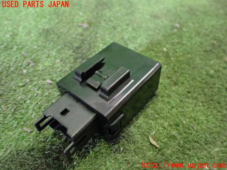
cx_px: 114
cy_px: 85
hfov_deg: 60.0
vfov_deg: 46.8
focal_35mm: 30
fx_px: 197
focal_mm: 5.4
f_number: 2.3
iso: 800
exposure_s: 1/30
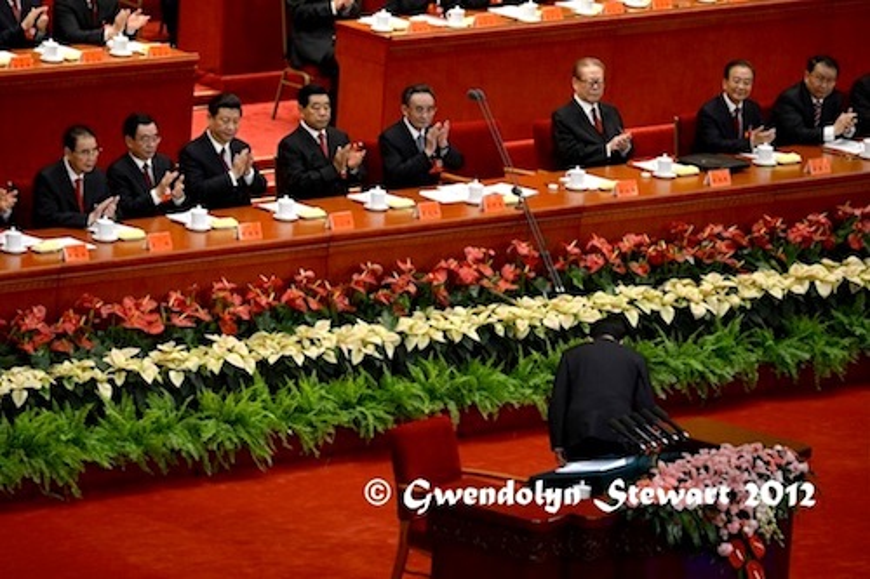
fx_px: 7247
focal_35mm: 300
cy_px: 290
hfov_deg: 6.9
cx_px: 435
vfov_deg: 4.6
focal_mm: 300
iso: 2000
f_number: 5
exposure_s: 1/160
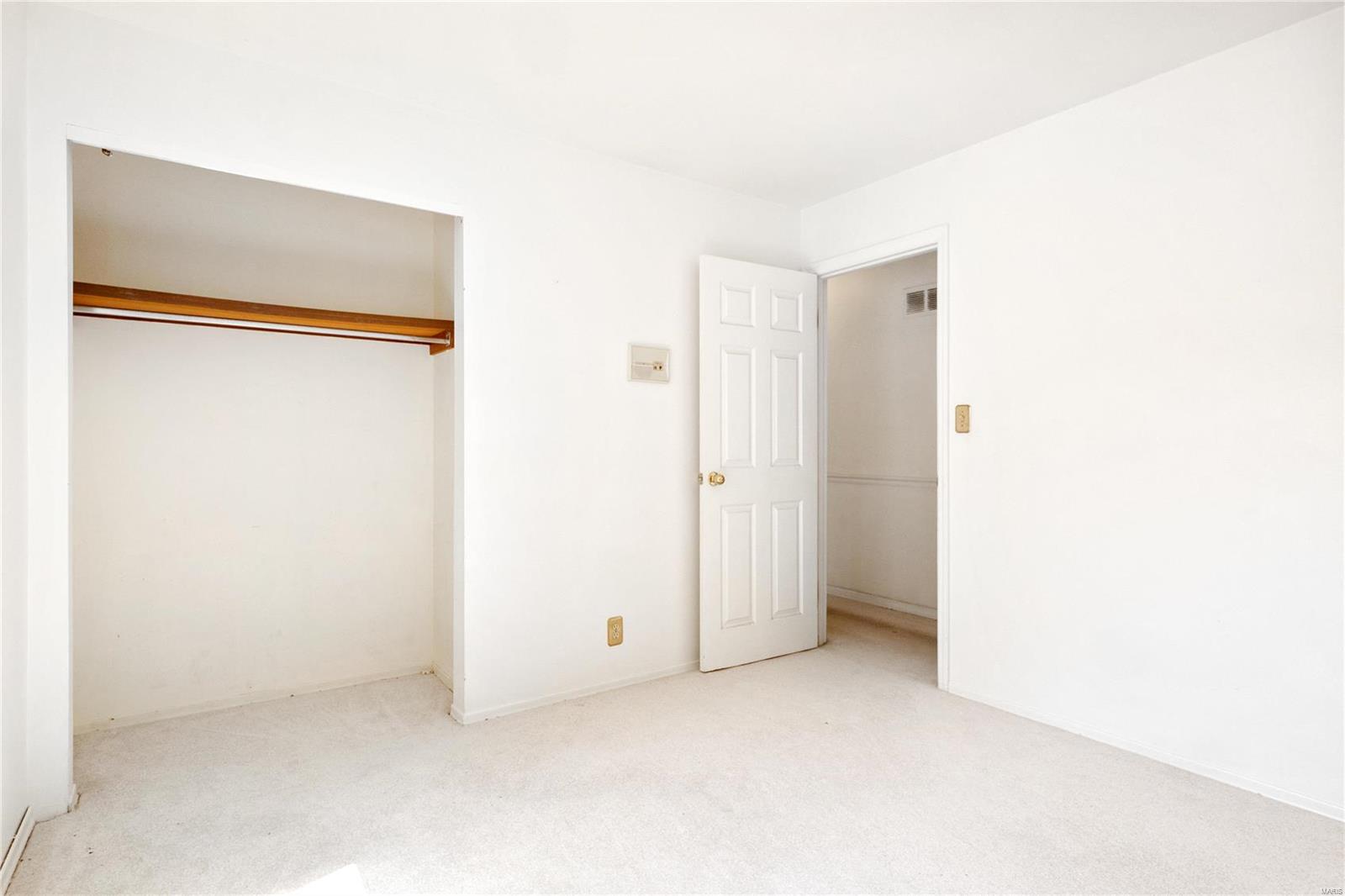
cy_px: 448
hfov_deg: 90.0
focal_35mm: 18
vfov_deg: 67.4
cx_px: 672
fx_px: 672
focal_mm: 9
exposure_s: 1/50
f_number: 8
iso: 400
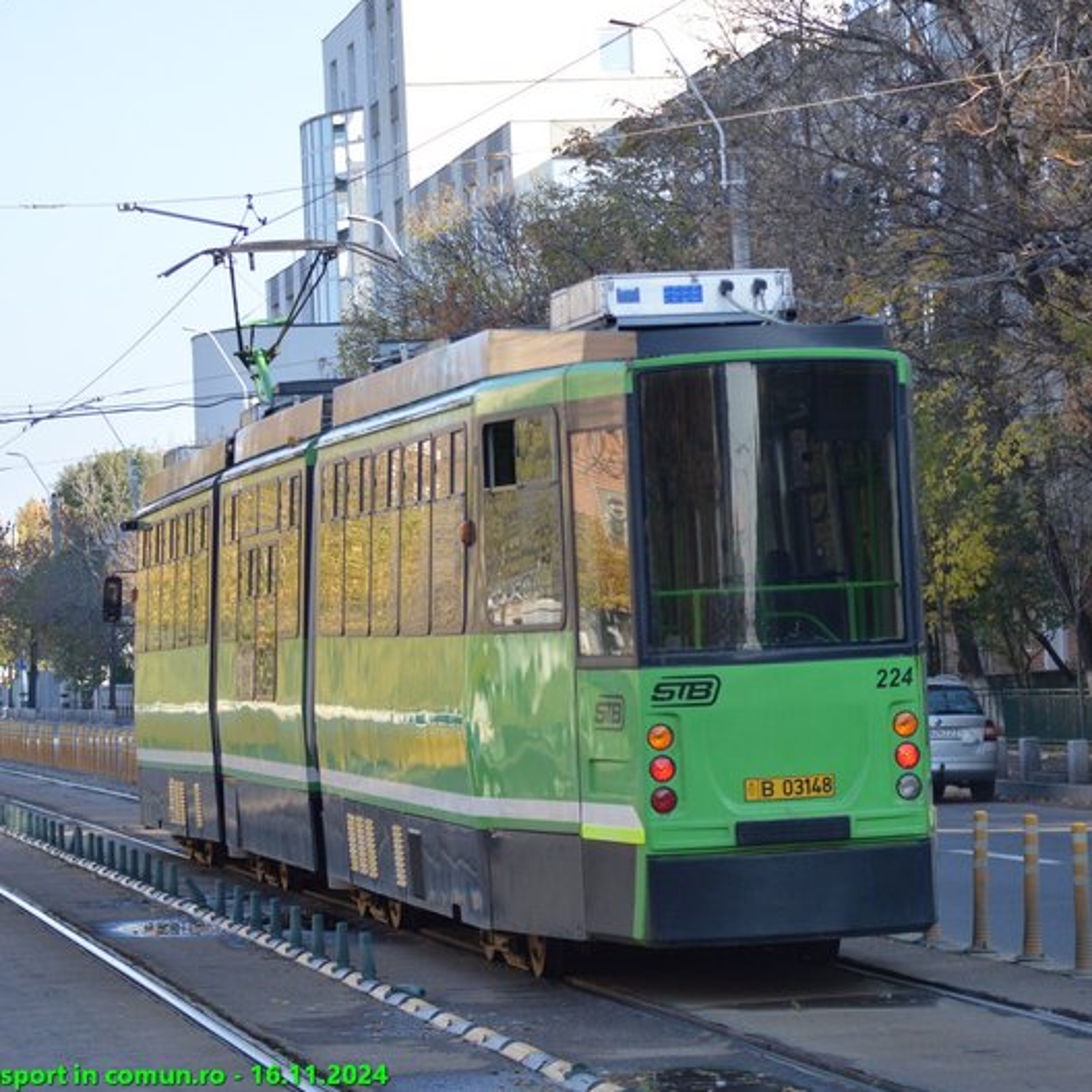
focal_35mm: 131
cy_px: 545
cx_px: 577
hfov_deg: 13.3
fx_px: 4675
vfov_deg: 13.3
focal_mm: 68
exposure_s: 1/800
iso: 400
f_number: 4.2
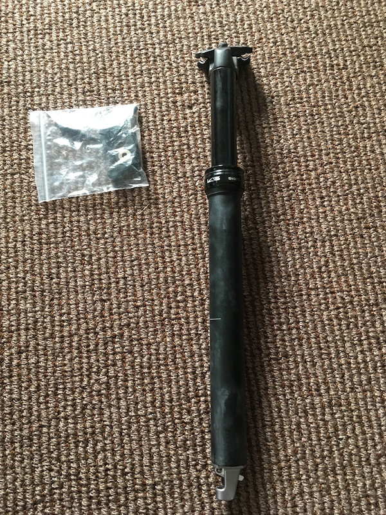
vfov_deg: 61.7
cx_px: 193
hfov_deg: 48.2
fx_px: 431
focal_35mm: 29
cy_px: 258
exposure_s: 1/30
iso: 125
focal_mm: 4.15
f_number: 2.2
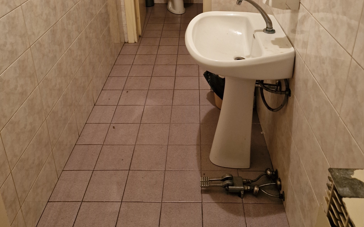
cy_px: 27
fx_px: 327
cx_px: 180
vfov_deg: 36.2
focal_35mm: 33
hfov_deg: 58.1
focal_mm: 6.4
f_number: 1.8
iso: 640
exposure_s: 1/33
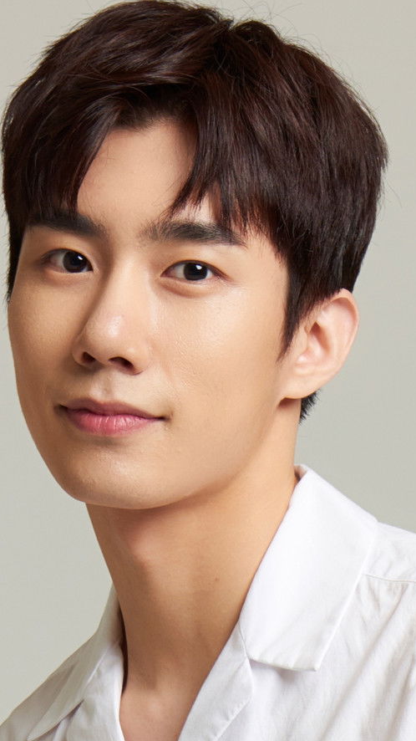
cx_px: 170
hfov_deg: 18.2
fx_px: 1295
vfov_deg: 31.9
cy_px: 369
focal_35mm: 66
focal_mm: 62
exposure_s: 1/125
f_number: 8
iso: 100
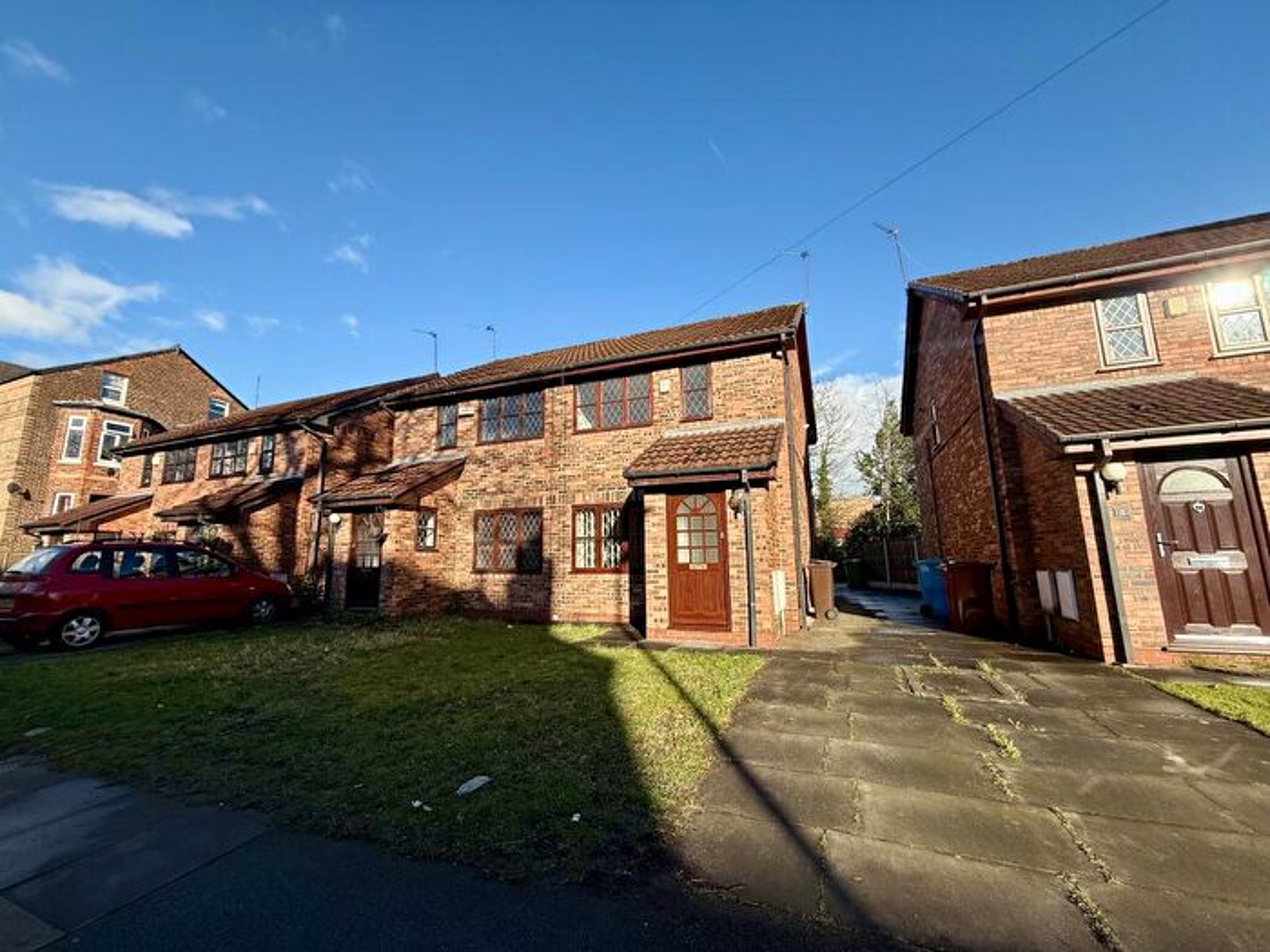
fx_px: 514
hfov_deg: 102.1
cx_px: 635
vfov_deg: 85.7
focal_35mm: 14
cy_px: 476
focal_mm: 2.22
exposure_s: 1/1189
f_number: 2.2
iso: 50
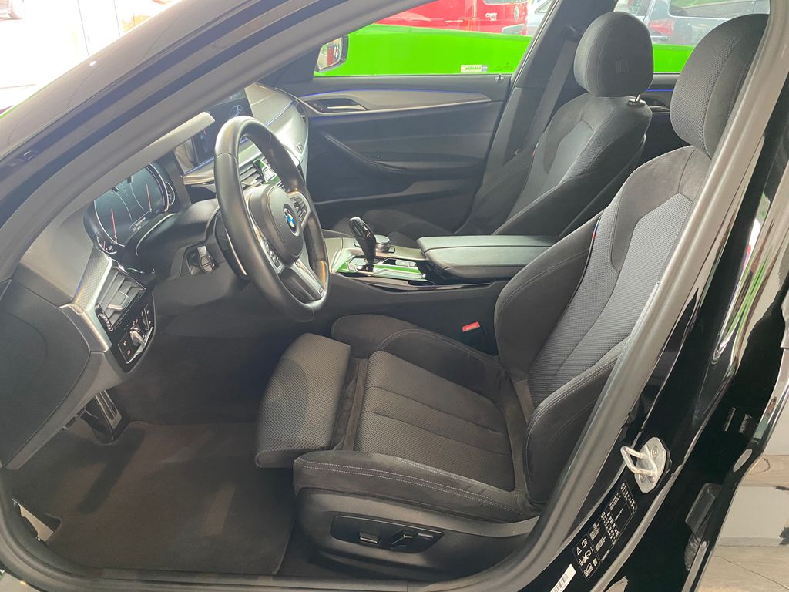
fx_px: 593
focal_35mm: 26
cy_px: 296
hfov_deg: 67.3
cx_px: 394
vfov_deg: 53.1
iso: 400
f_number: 1.8
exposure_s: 1/33
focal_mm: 4.25
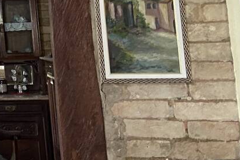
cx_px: -174
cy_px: -35
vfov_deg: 14.1
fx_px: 627
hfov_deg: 17.9
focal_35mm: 94
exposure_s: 1/30
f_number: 1.8
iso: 500
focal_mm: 4.25
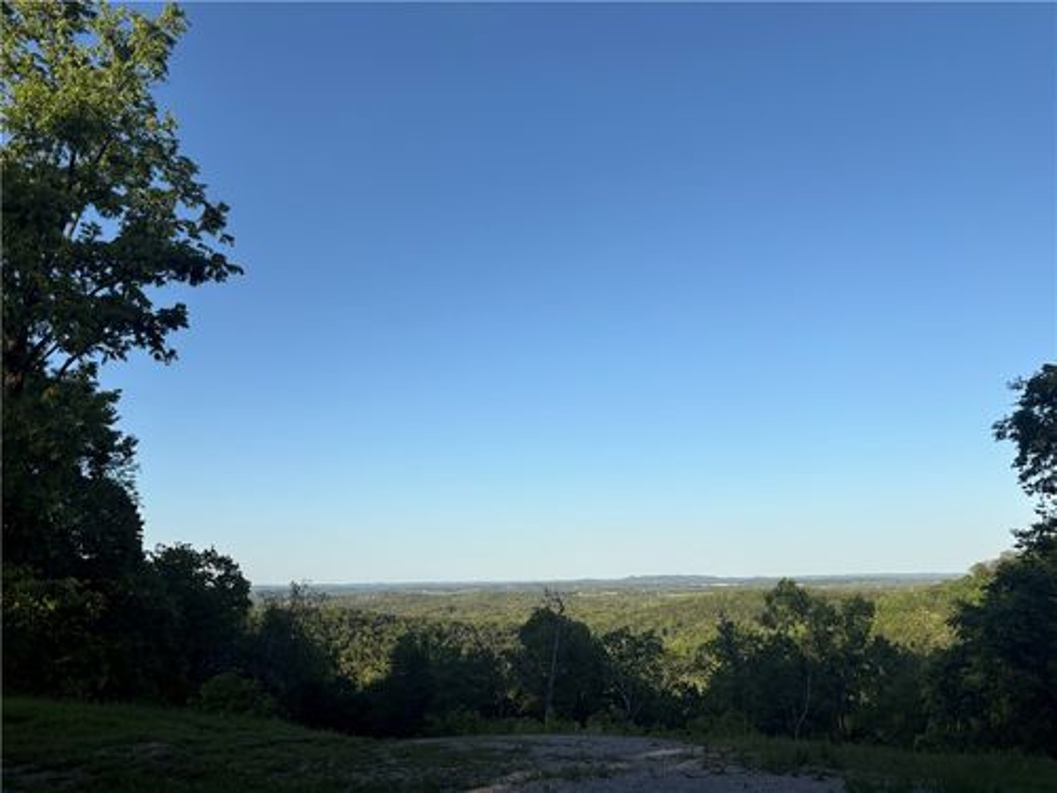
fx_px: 794
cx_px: 528
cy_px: 396
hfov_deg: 67.3
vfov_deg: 53.1
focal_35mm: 26
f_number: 1.6
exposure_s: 1/3125
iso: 50
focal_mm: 5.96
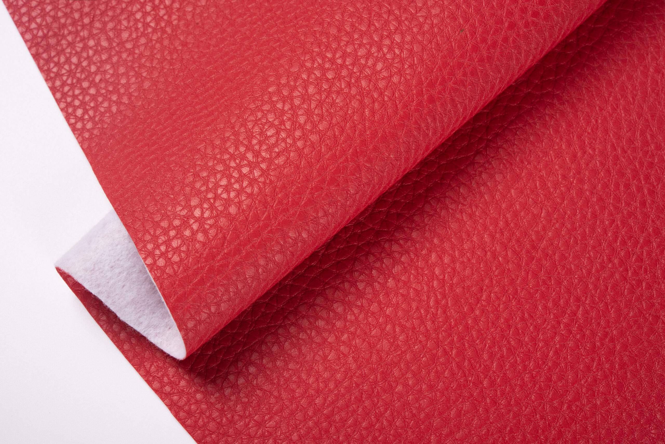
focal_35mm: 60
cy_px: 222
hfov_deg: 33.4
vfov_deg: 22.6
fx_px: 1109
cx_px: 332
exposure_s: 1/125
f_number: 20
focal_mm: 60
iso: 100
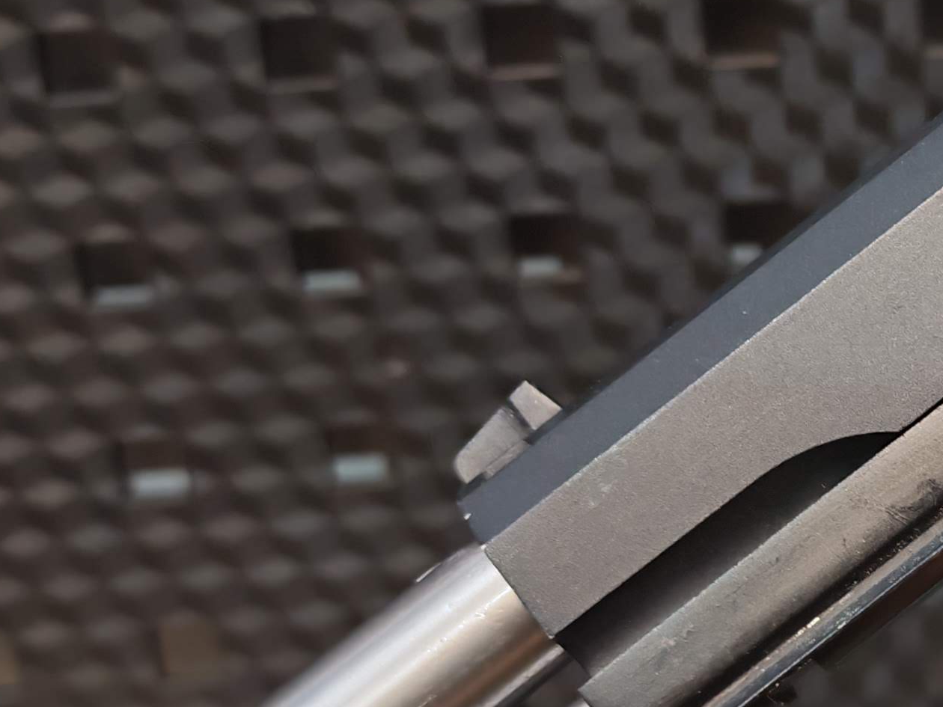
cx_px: 1056
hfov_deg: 23.4
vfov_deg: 18.9
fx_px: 2125
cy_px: 361
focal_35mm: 78
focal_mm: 6.83
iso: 250
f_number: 2
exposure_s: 1/33
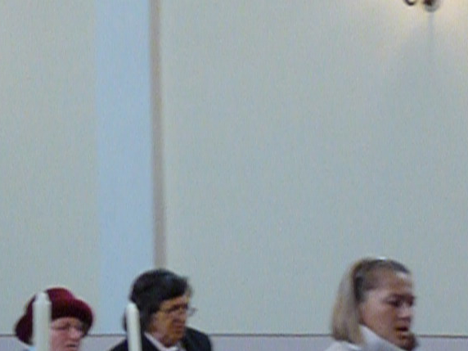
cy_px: 59
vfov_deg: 8.6
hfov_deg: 11.1
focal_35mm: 172
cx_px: -214
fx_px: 2325
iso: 800
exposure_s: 1/60
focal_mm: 8.5
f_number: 3.2
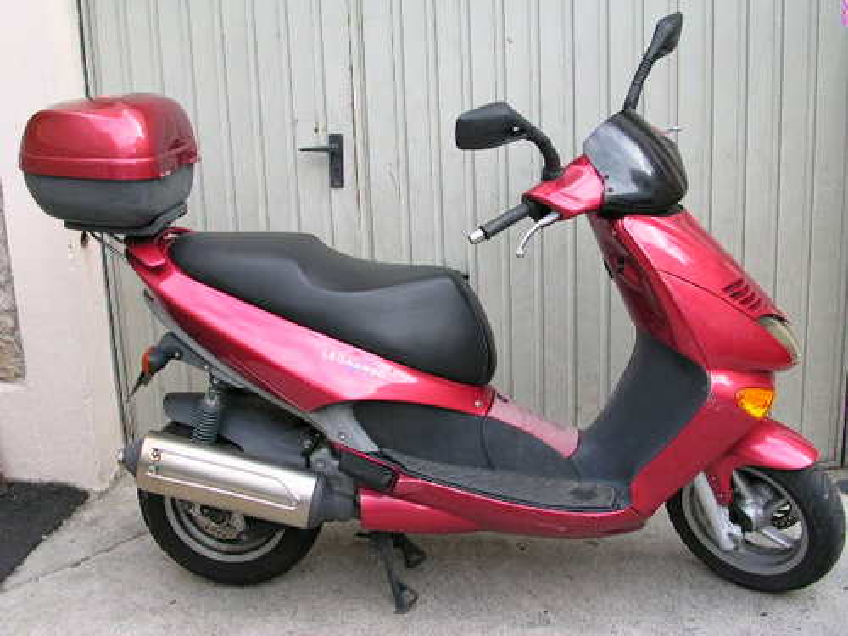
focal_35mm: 43
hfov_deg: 43.9
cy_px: 318
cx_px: 424
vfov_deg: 33.6
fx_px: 1053
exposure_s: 1/99.9
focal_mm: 6.6
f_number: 2.9
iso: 100
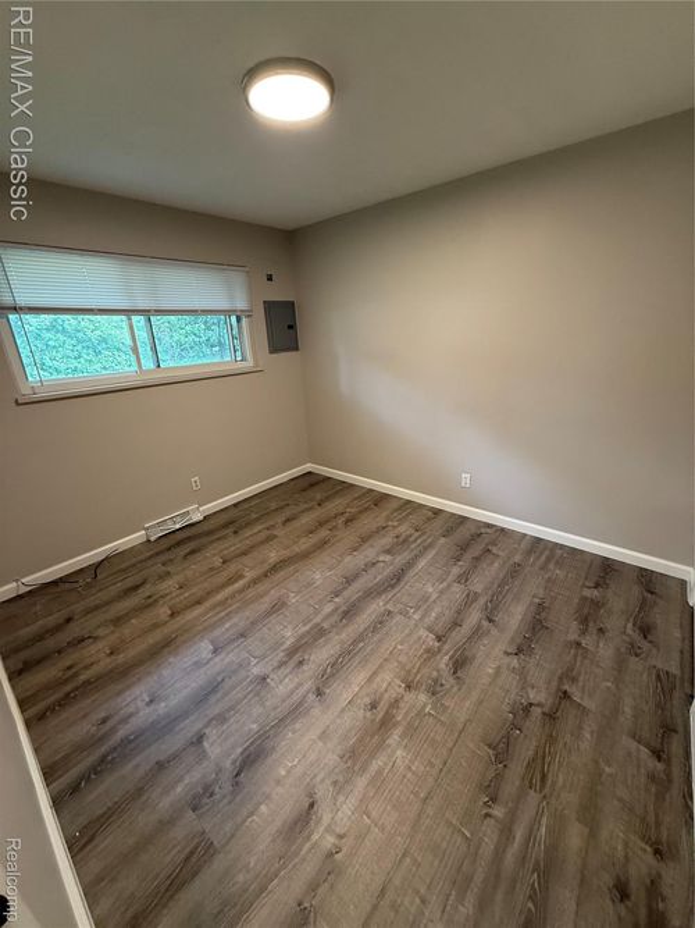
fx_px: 375
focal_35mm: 14
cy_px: 464
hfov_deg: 85.7
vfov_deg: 102.1
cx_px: 348
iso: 250
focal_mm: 2.22
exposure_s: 1/60
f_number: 2.2
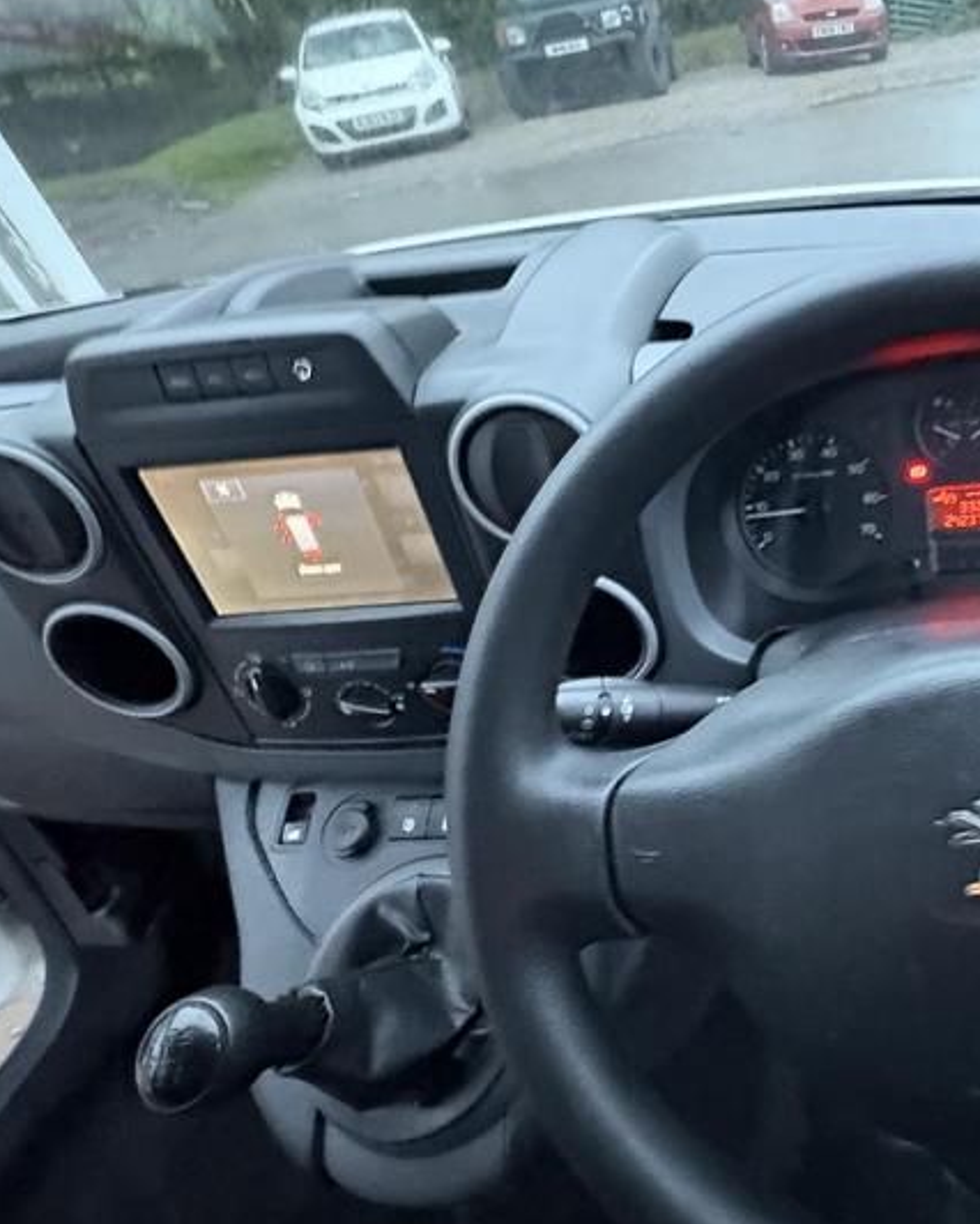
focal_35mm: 23
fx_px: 833
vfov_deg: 72.5
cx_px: 837
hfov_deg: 54.8
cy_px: 568
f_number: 2.2
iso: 1250
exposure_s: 1/30
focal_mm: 2.22
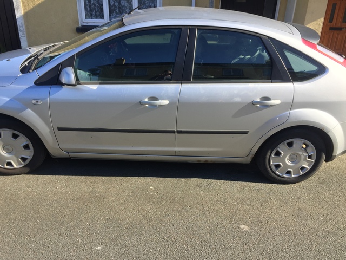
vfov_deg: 48.2
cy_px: 130
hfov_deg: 61.7
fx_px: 290
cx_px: 173
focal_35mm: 29
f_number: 2.2
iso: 32
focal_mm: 4.15
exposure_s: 1/628
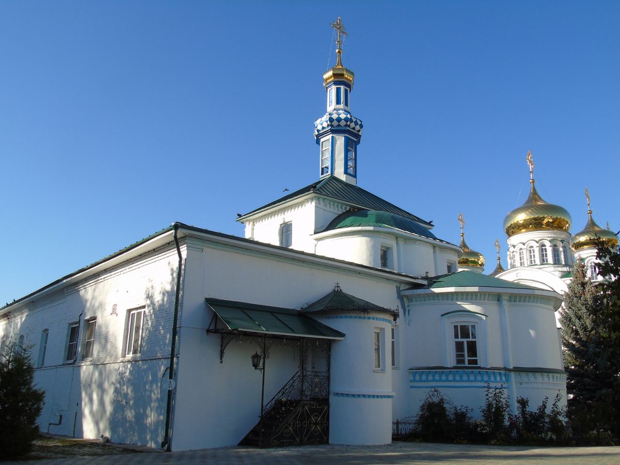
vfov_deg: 48.2
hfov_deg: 61.7
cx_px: 310
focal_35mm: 29
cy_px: 232
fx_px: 519
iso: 80
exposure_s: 1/640
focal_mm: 5.2
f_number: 3.6
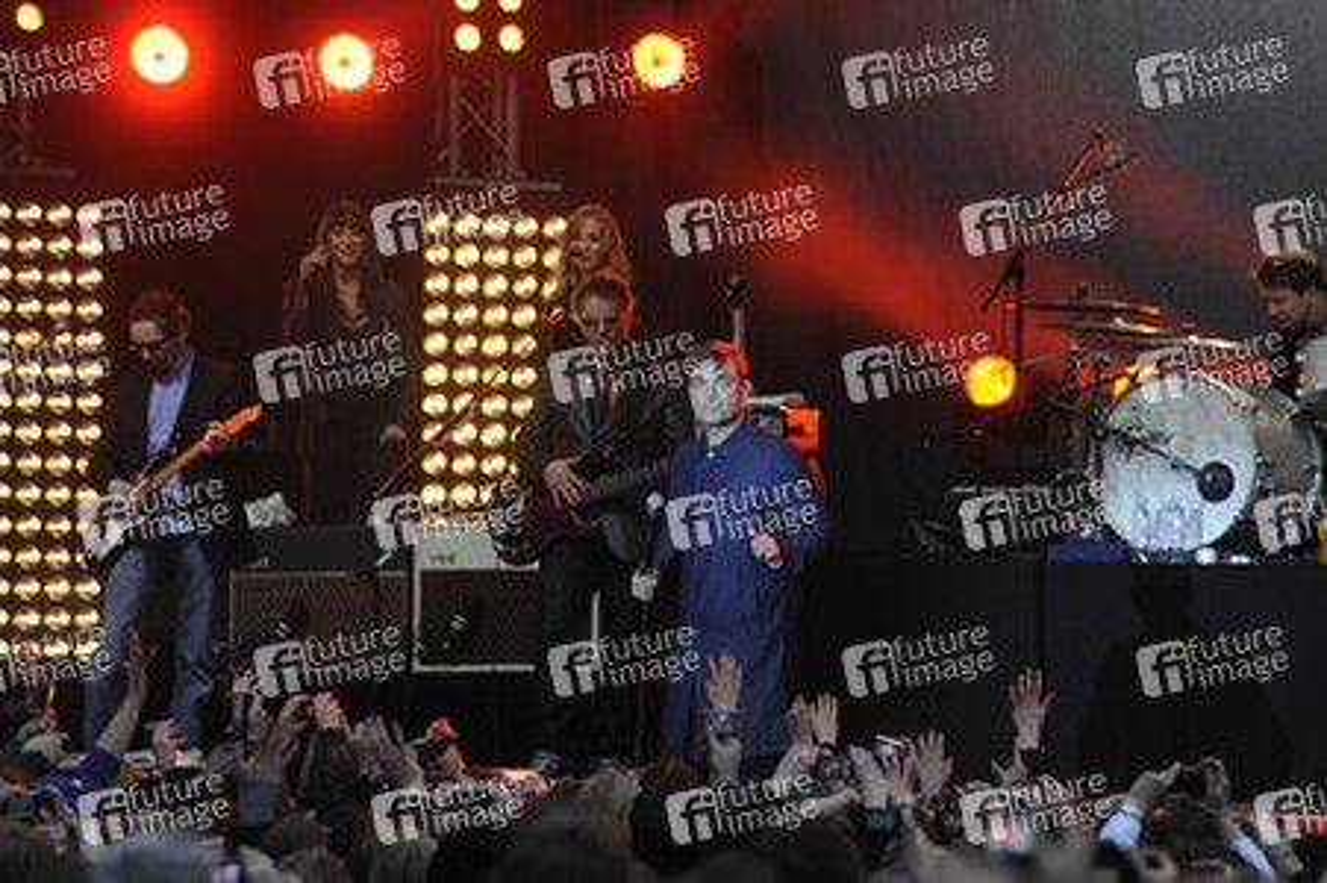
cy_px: 442
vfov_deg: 4.6
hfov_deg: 6.9
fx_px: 11050
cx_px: 664
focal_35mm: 300
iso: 1600
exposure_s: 1/250
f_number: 7.1
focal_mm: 300
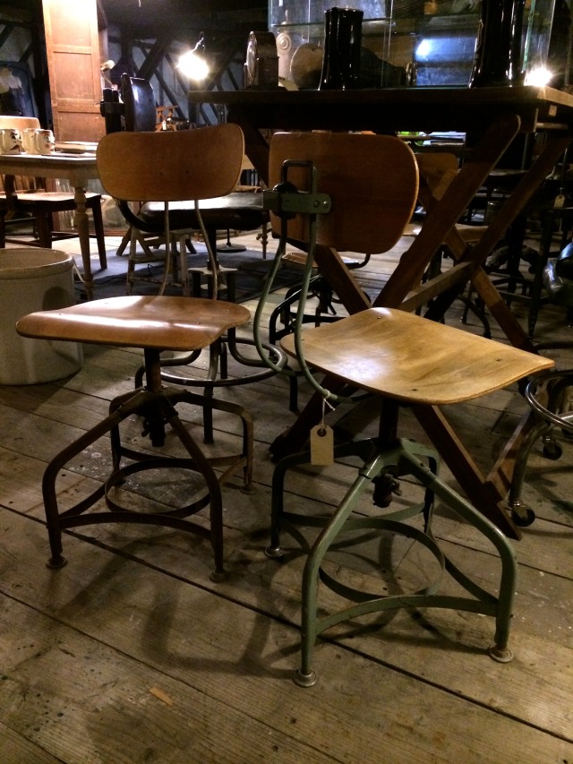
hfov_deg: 46.8
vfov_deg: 60.0
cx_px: 286
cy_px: 382
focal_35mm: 30
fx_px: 662
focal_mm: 4.12
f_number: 2.2
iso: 400
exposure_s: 1/15
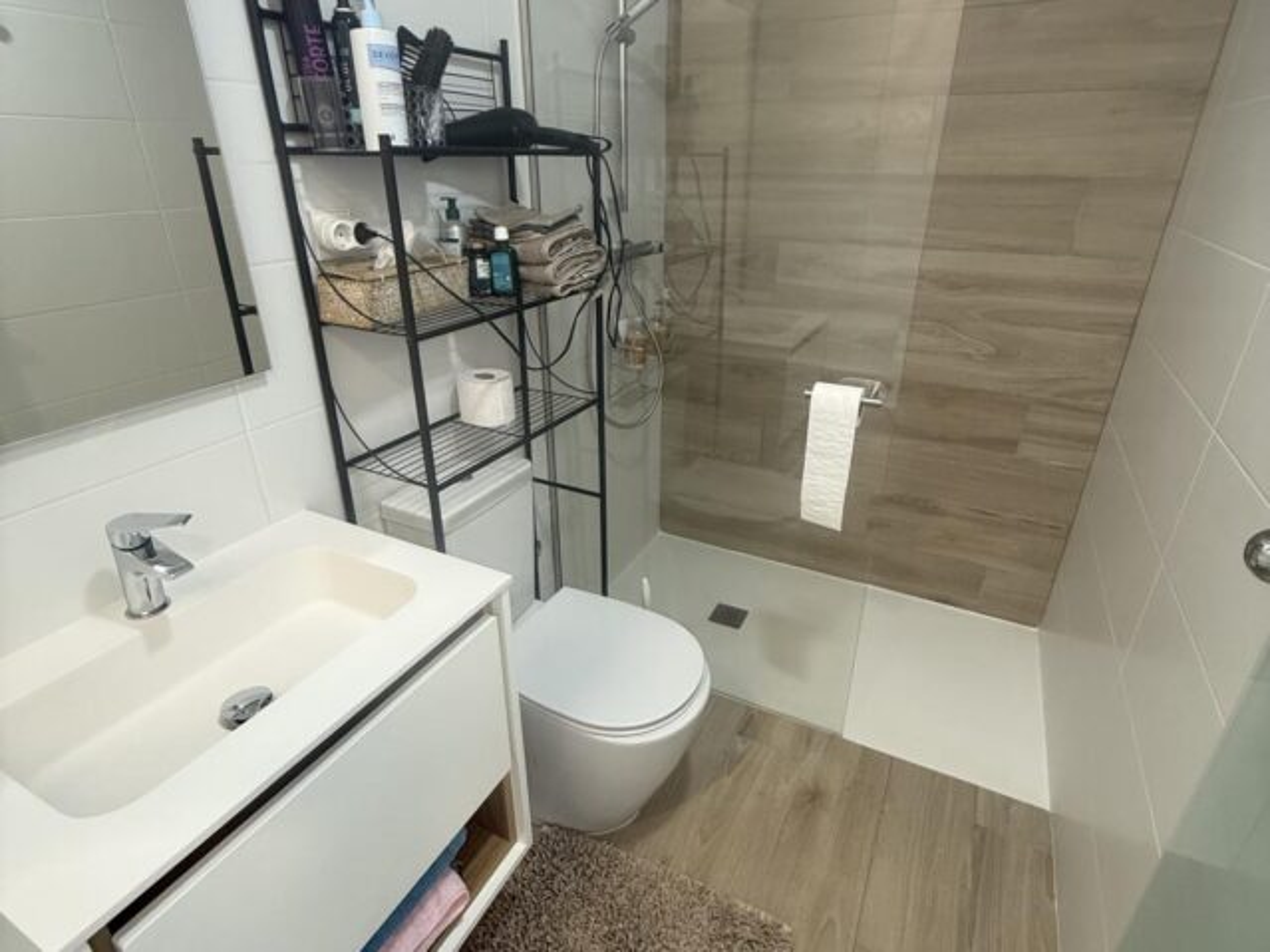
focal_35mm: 14
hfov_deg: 102.1
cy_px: 476
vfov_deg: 85.7
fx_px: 514
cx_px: 635
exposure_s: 1/100
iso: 250
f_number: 2.2
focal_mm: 2.22
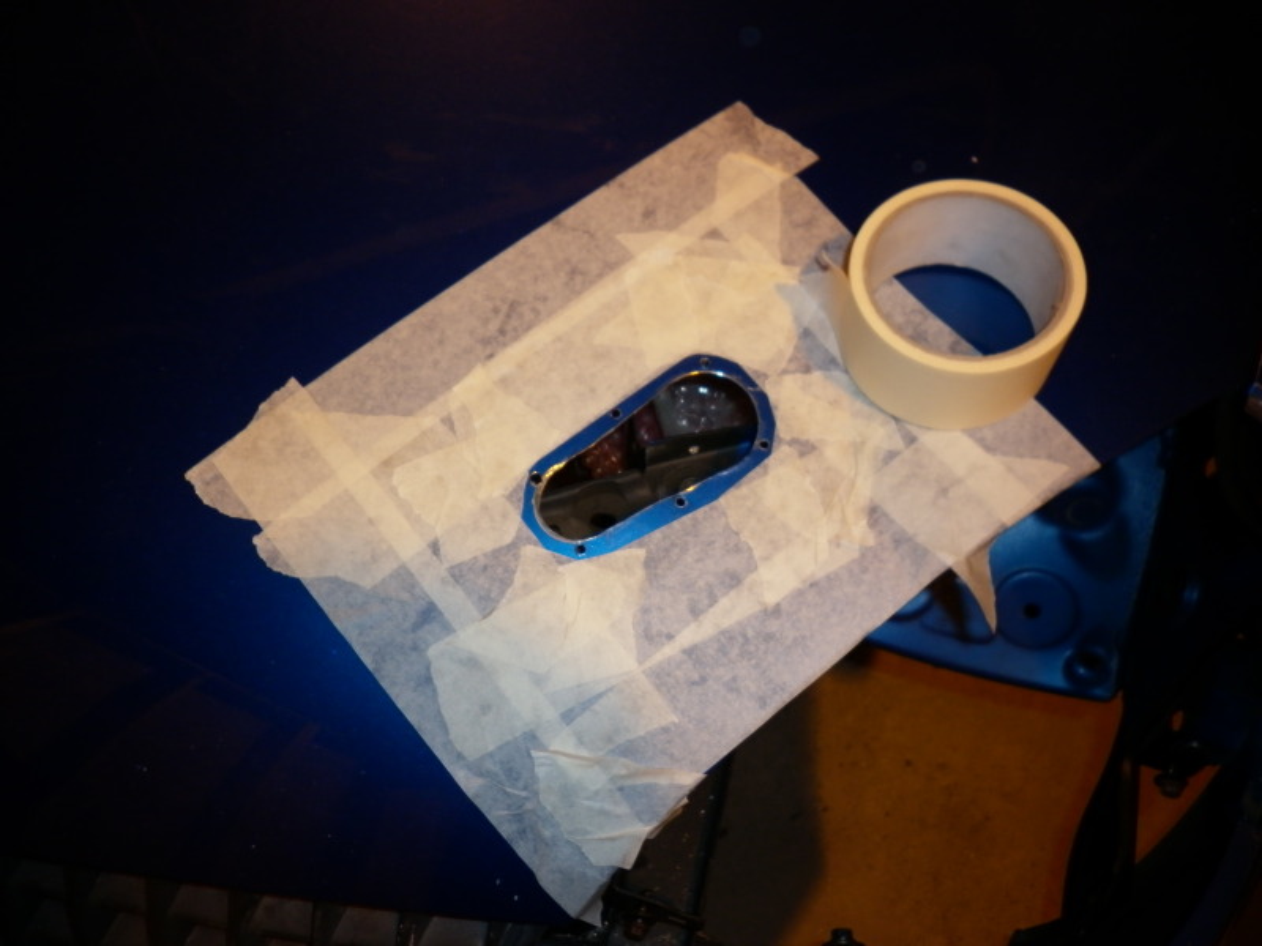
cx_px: 631
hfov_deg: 63.4
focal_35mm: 28
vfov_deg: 49.7
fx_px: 1021
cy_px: 473
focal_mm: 5
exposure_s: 1/30
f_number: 2.8
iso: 100
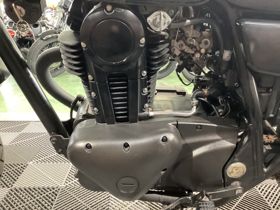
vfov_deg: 45.4
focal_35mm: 31
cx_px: 140
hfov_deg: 58.4
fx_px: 251
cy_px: 105
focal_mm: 3.3
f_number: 2.4
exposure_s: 1/20
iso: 640
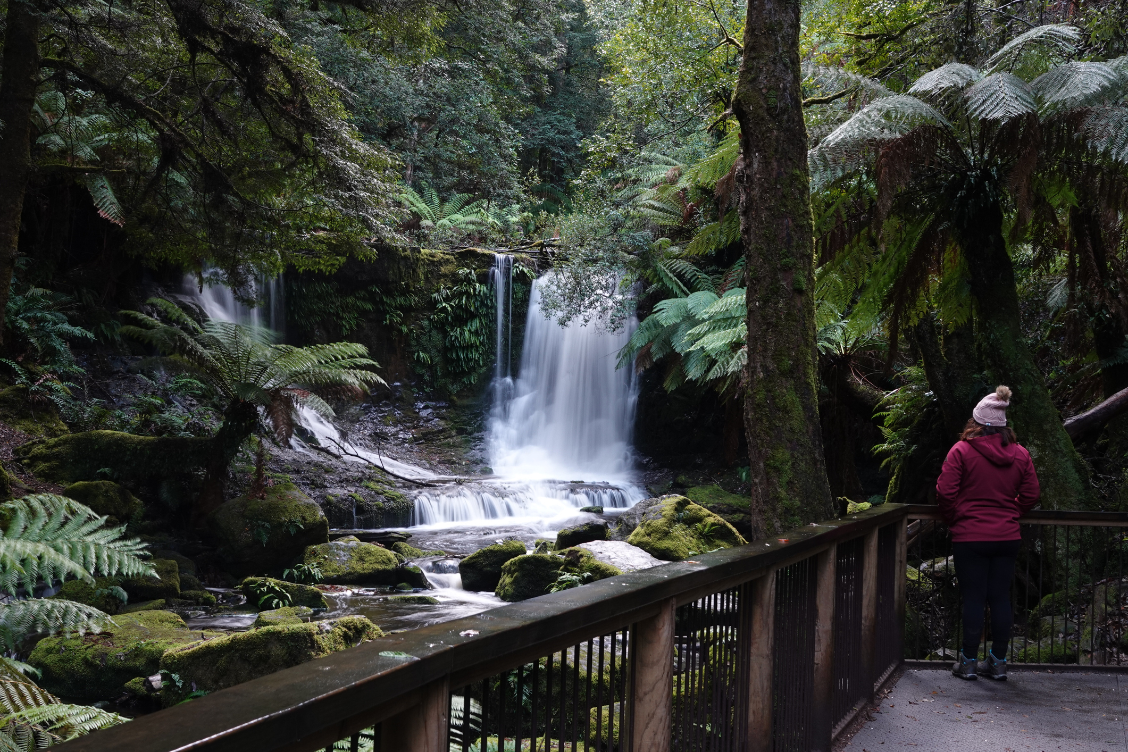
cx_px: 564
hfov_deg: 42.7
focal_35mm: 46
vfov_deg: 29.2
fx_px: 1441
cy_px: 376
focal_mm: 16.92
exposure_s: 1/1.25
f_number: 6.3
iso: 100
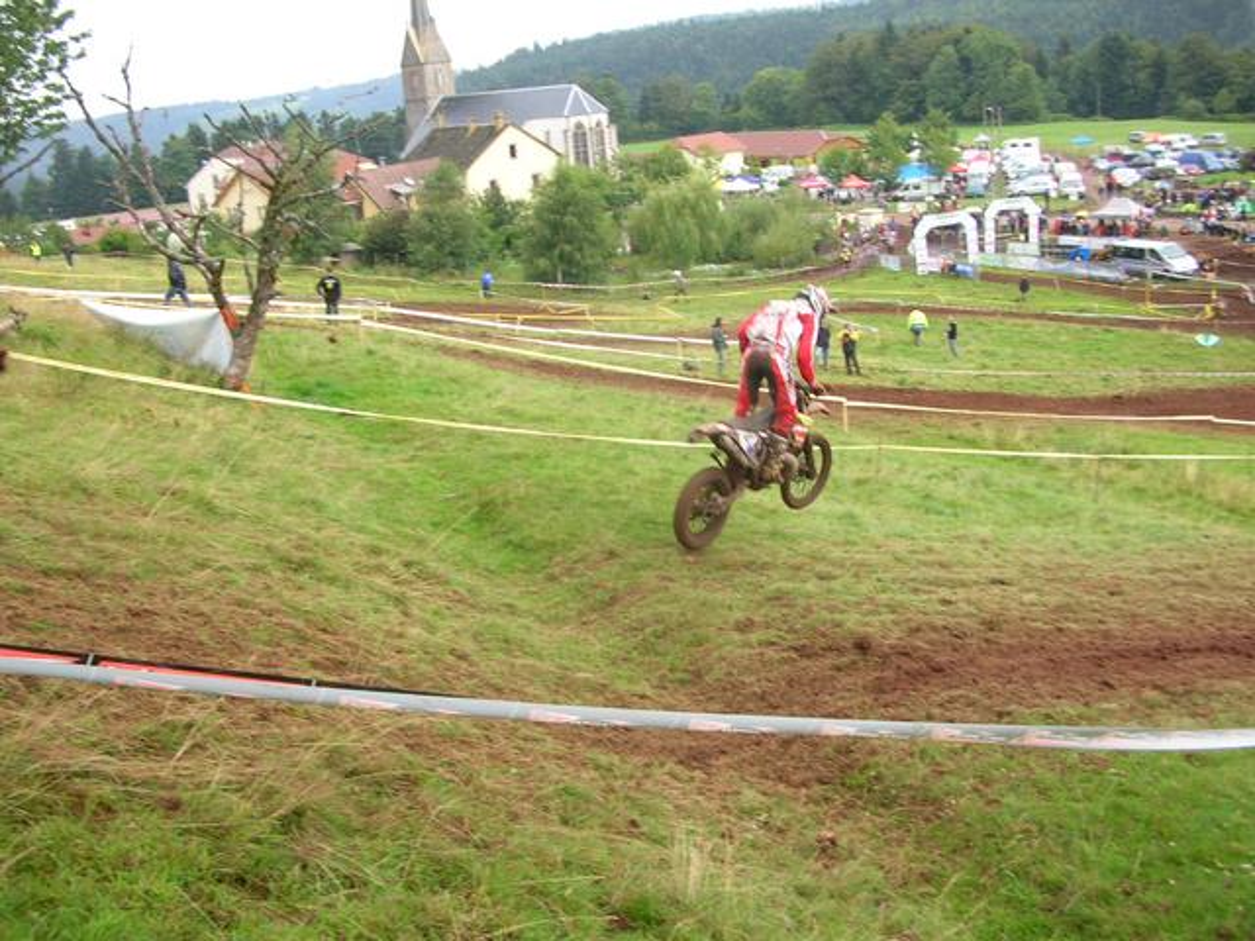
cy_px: 470
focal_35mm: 35
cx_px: 628
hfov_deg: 52.6
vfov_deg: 40.7
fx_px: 1269
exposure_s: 1/142
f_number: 2.8
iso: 50
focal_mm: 5.8
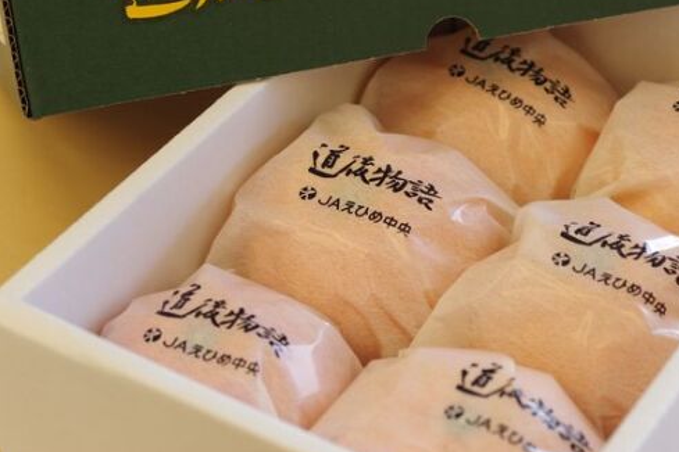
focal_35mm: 98
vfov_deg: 14.0
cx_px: 443
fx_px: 1848
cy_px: 209
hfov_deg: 20.8
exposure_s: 1/100
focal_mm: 50
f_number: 4
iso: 400
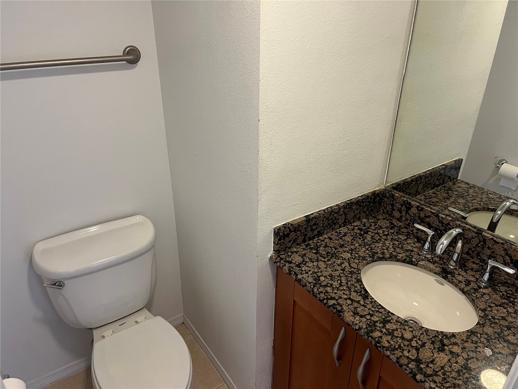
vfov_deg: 53.1
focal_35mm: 26
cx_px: 259
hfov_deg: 67.3
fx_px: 389
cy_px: 194
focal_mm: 5.7
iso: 200
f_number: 1.5
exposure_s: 1/60
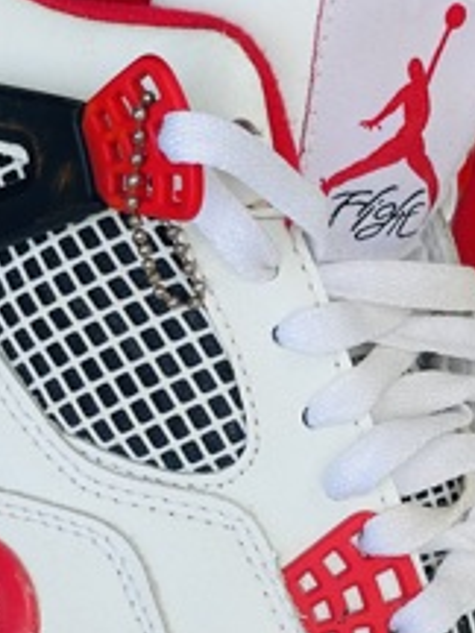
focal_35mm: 148
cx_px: 292
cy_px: 489
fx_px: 2708
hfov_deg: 10.0
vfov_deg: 13.3
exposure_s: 1/99
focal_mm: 7.5
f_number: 2.2
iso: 20
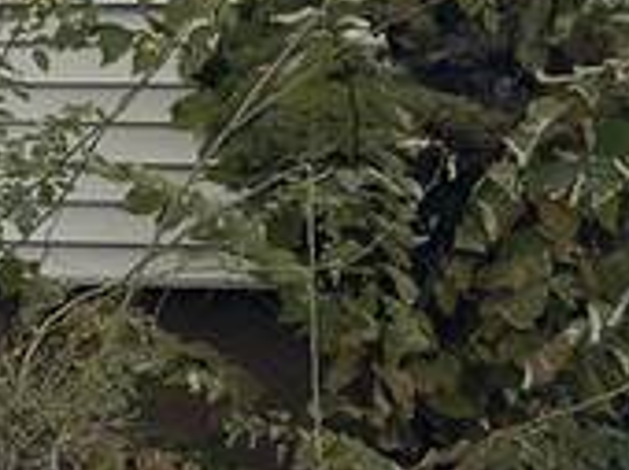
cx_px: -1380
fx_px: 3556
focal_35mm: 196
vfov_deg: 7.5
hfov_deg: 8.3
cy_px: -174
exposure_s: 1/1328
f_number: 1.6
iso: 50
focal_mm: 5.96
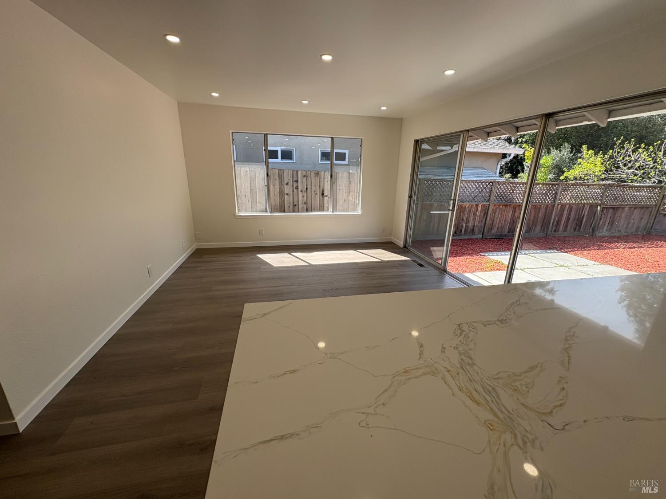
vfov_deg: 85.7
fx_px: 269
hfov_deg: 102.1
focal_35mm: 14
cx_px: 333
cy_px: 250
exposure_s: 1/327
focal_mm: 2.22
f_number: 2.2
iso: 64
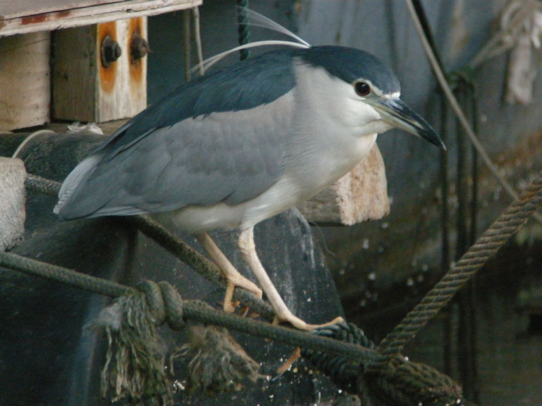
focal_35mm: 74
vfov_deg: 19.9
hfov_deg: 26.3
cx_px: 271
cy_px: 203
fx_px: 1159
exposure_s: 1/3.3
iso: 800
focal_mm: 15.7
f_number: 3.9
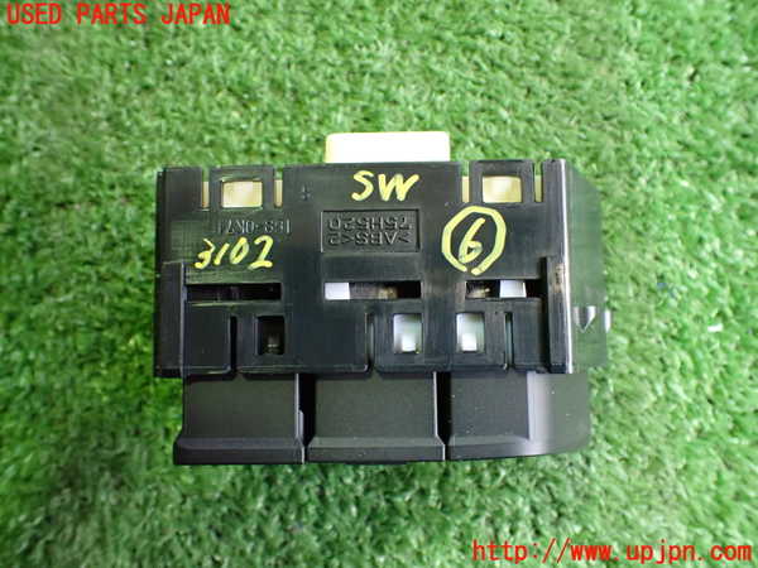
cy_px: 284
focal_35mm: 30
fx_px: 657
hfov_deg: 60.0
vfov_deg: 46.8
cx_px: 379
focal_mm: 5.4
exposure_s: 1/50
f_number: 2.3
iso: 800
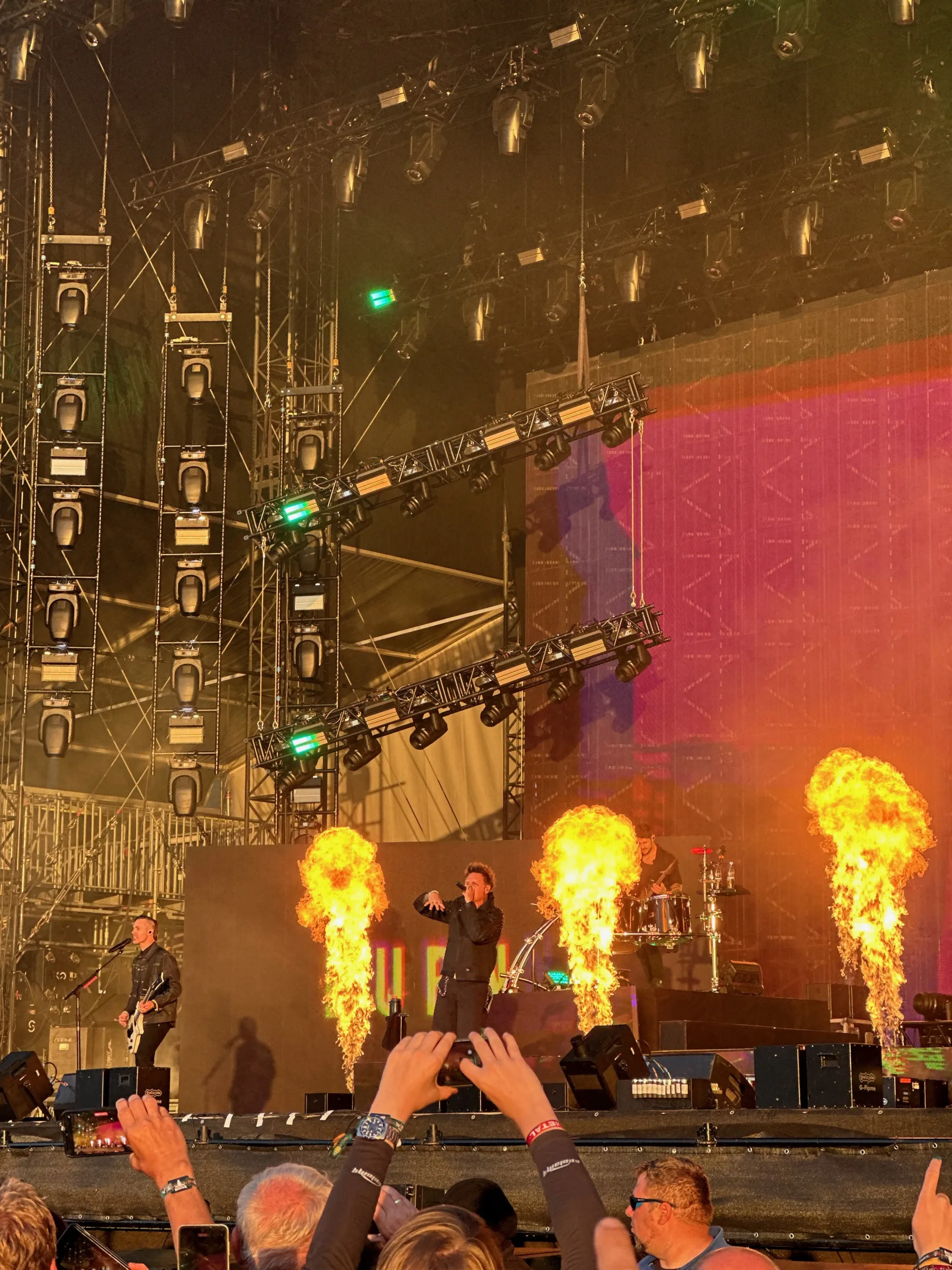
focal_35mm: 77
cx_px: 476
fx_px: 2824
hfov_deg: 19.1
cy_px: 635
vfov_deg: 25.3
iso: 50
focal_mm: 9
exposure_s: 1/120
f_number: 2.8
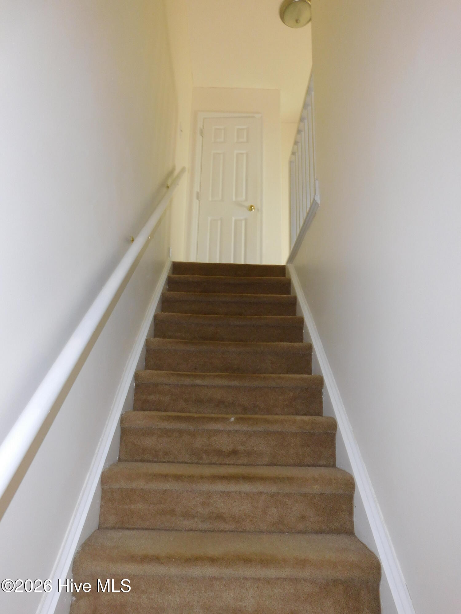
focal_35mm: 23
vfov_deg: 73.9
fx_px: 408
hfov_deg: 58.9
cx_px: 230
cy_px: 307
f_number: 3
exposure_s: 1/30
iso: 200
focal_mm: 4
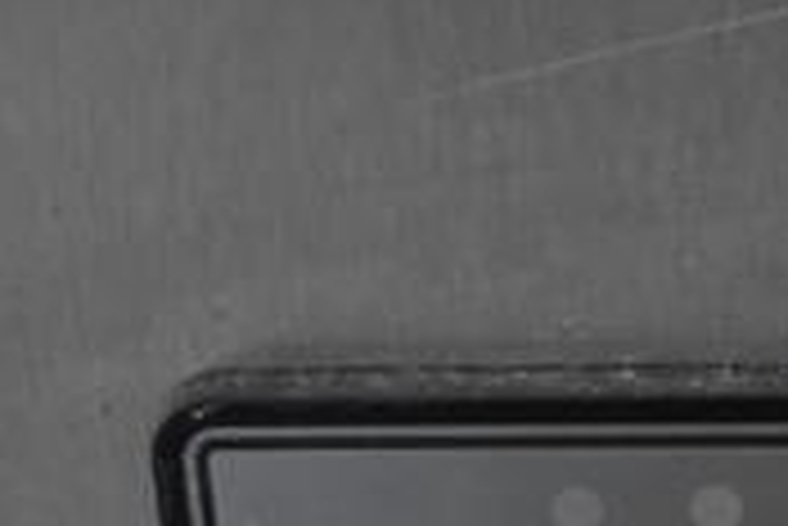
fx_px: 3543
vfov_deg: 8.4
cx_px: 856
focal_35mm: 162
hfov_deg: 12.5
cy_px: 692
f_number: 4.2
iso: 1600
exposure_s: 1/60
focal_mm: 31
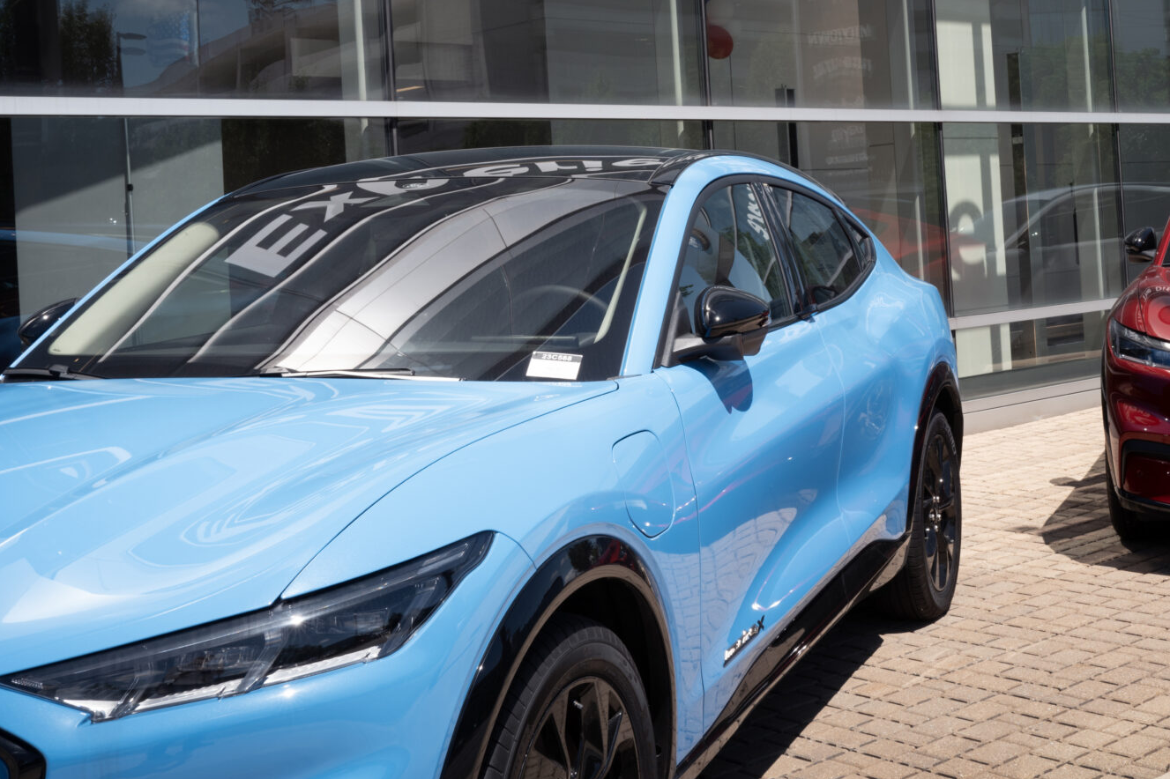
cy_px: 207
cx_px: 846
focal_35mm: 54
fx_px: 1754
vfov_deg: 24.8
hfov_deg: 36.2
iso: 200
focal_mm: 28
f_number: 14
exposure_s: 1/125
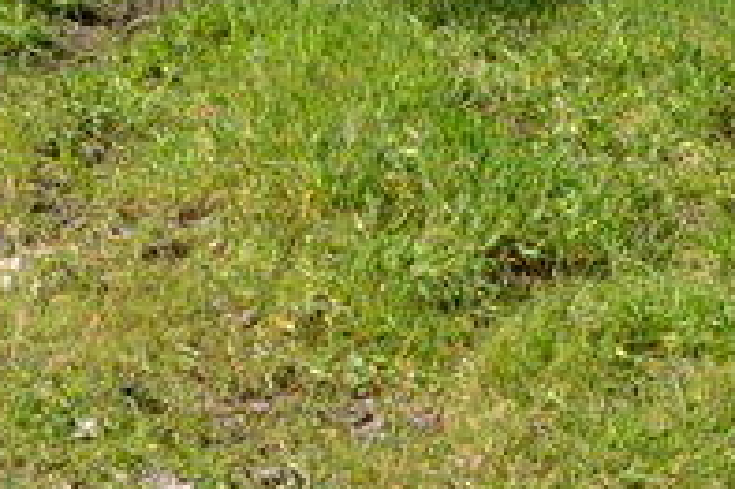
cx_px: 168
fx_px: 4365
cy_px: -683
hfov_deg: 9.6
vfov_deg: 6.1
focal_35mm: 214
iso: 100
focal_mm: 26
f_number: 7.1
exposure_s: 1/200
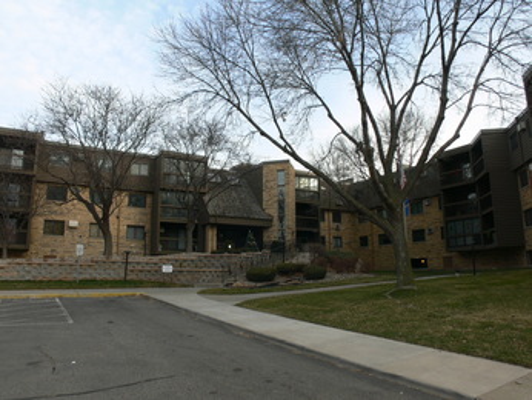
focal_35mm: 36
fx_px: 554
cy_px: 200
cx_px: 266
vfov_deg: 39.7
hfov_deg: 51.3
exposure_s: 1/100
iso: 80
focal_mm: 7.6
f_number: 5
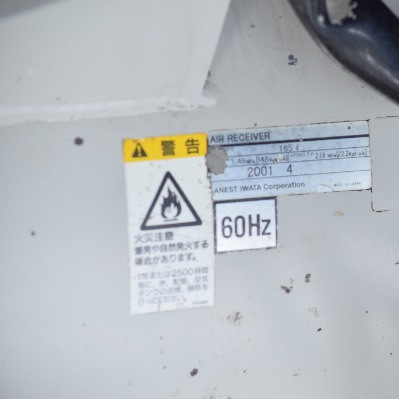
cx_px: 297
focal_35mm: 222
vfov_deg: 7.9
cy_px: 199
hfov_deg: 7.9
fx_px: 2895
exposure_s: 1/400
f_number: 6.3
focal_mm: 116
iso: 1250
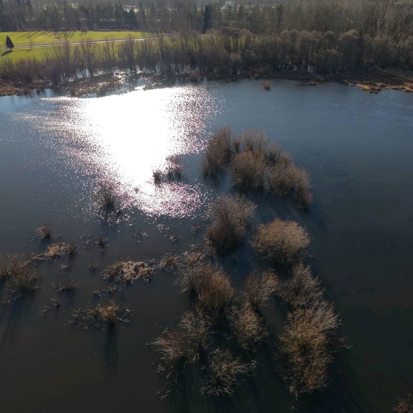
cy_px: 203
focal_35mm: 29
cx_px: 222
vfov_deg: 55.6
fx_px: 391
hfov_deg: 55.6
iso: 100
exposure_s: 1/60
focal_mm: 8.67
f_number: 1.8
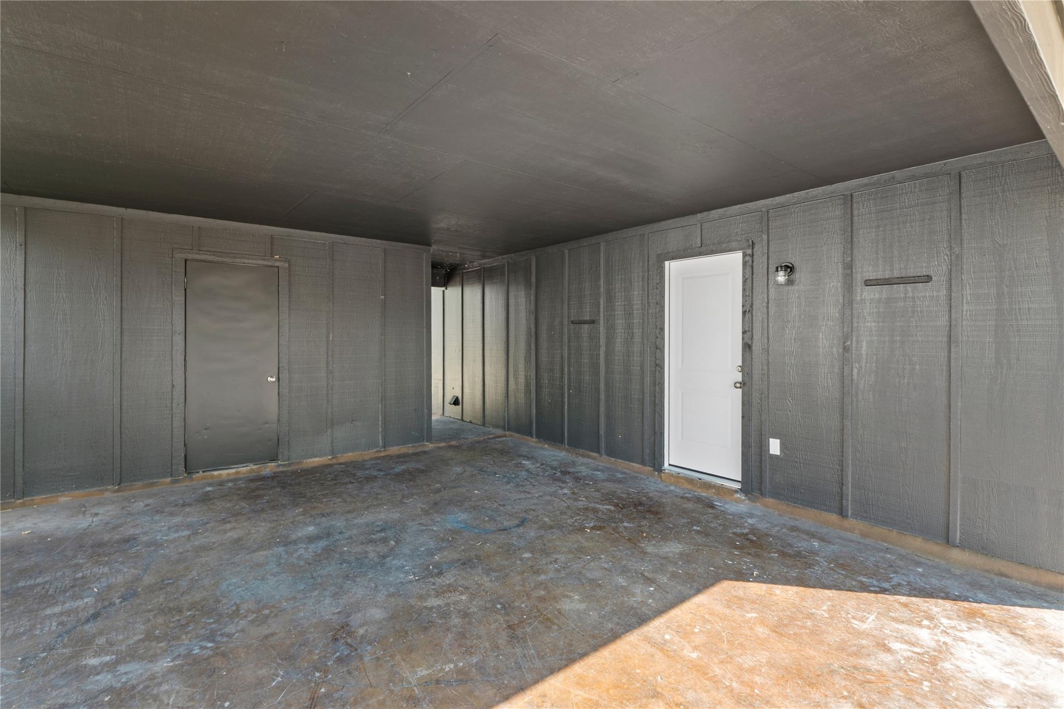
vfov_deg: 72.0
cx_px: 532
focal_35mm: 16
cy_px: 354
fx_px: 488
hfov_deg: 95.0
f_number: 11
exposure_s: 1/1.25
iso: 250
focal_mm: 11
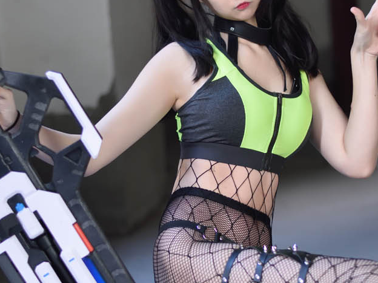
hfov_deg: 18.9
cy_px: 179
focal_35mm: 104
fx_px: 1136
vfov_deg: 14.2
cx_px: 186
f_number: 1.8
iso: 400
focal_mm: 50
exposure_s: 1/200
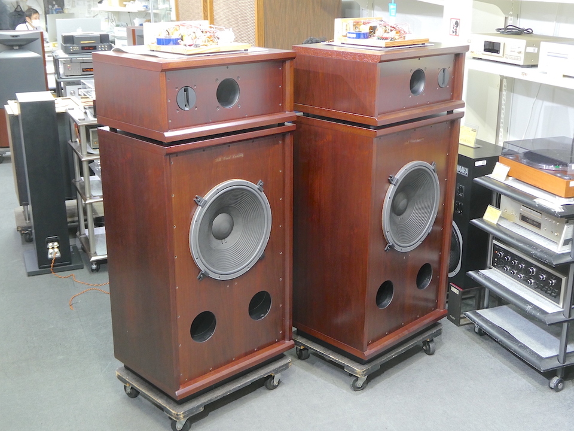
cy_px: 216
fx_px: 730
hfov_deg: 42.9
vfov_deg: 32.9
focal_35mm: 44
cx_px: 287
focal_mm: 7.8
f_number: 3.9
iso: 200
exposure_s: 1/2.5
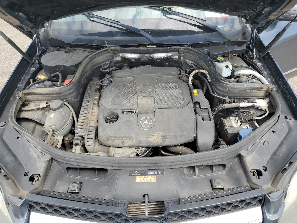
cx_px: 148
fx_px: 223
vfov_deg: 53.1
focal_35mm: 26
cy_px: 112
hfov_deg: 67.3
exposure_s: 1/833
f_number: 1.5
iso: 50
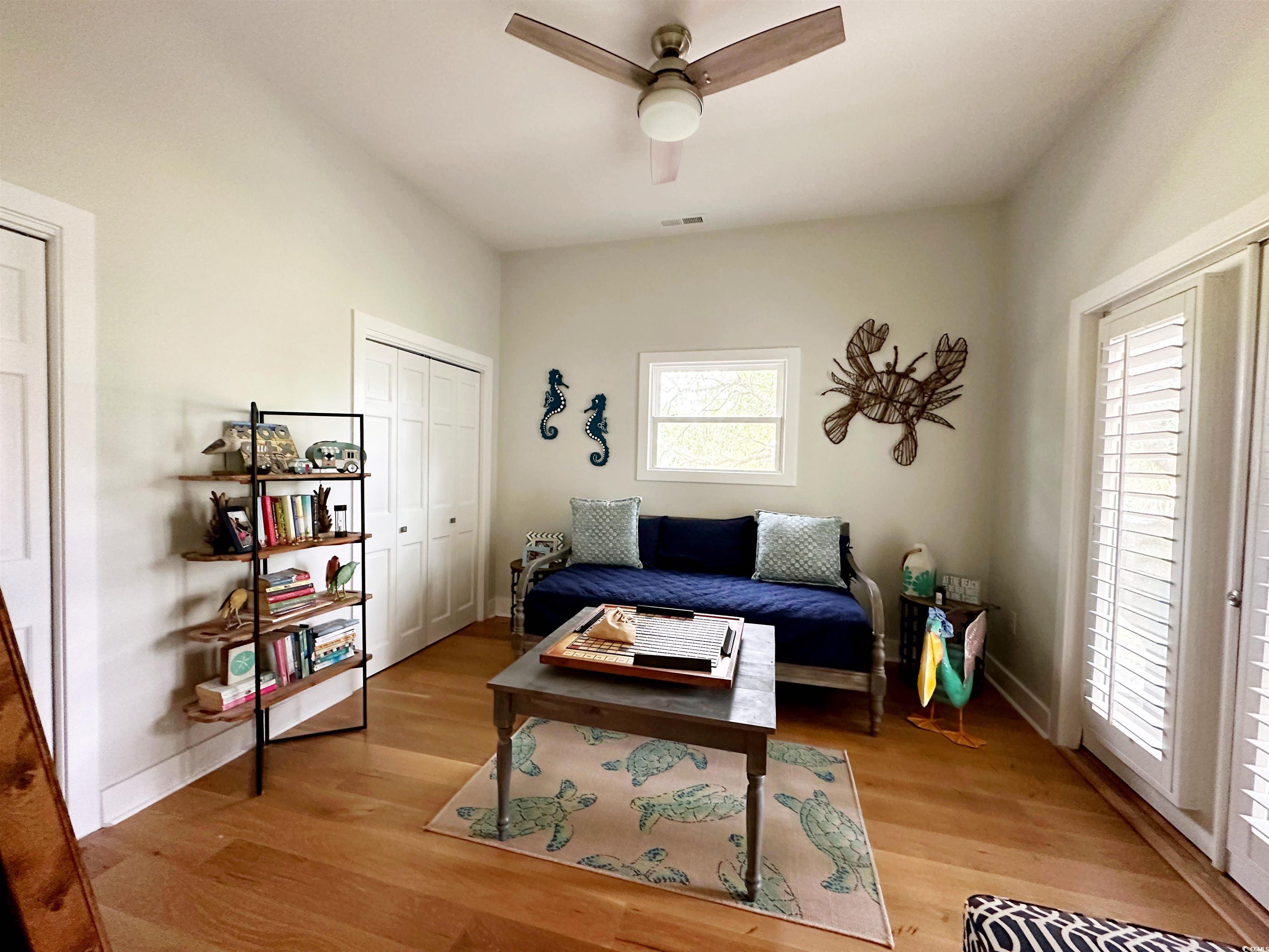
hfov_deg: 102.1
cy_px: 476
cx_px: 634
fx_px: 513
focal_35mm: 14
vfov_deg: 85.7
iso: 500
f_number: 2.2
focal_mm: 2.22
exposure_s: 1/60
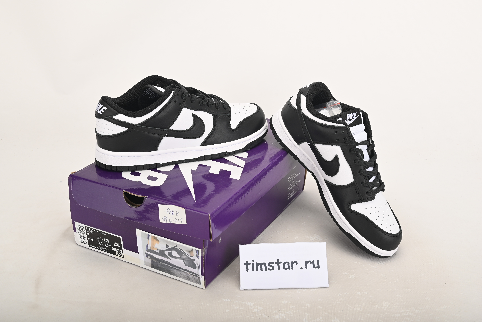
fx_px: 616
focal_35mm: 46
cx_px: 241
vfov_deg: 29.3
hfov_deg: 42.7
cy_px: 161
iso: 100
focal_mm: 46
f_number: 11
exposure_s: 1/200
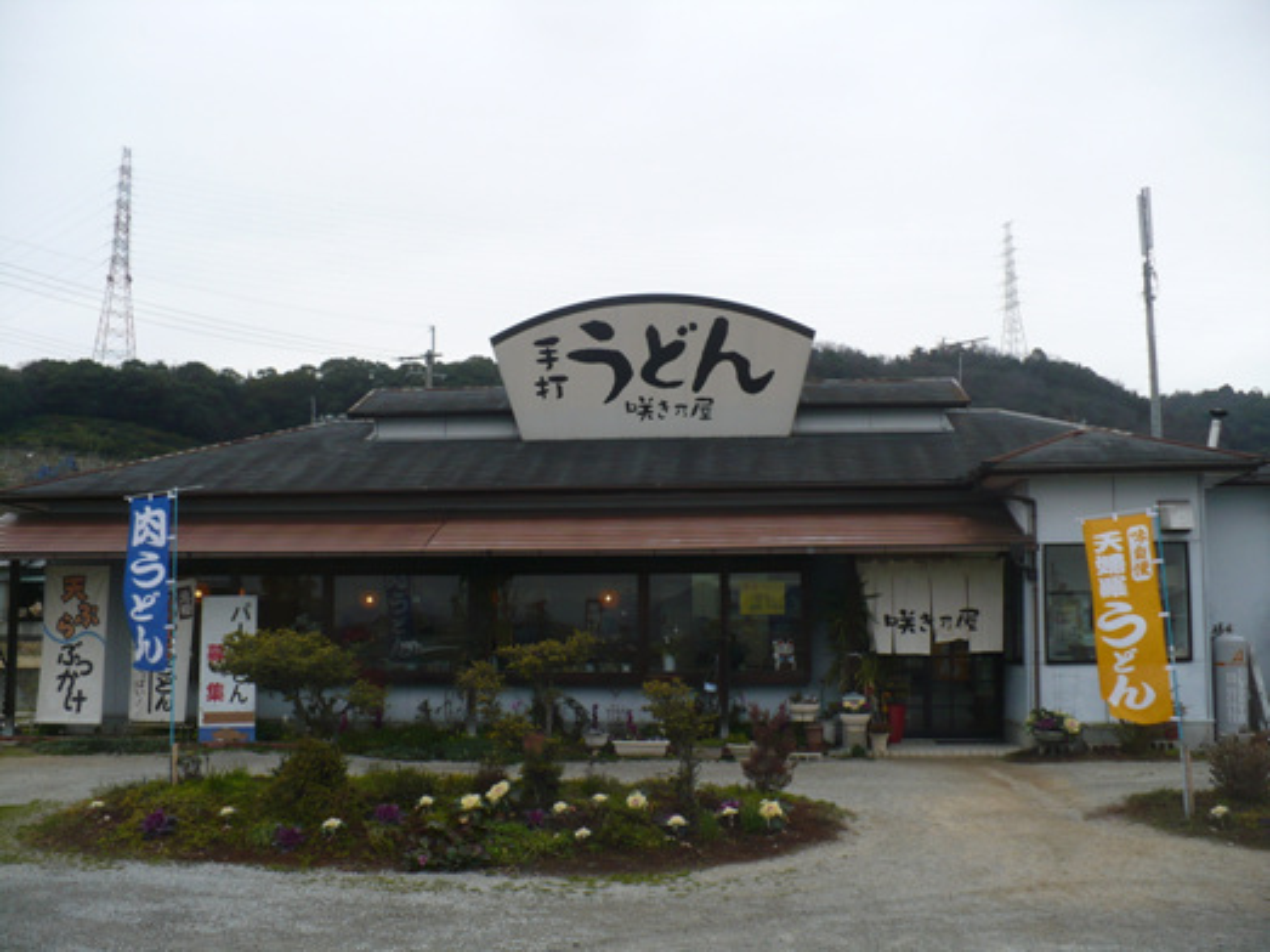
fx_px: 1357
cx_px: 635
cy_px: 476
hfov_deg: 50.1
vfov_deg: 38.7
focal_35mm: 37
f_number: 2.8
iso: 100
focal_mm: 6.1
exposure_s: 1/250
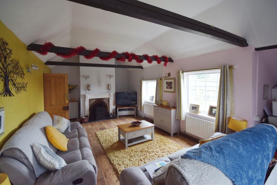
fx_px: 115
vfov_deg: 77.3
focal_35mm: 15
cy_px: 92
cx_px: 138
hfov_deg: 100.4
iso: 500
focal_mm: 10
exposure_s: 1/60
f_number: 4
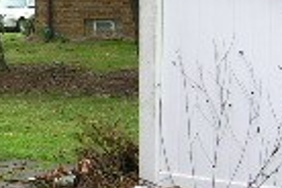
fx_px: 909
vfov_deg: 11.8
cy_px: 98
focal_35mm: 116
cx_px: -178
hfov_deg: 15.8
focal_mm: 6.1
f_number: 3.2
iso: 50
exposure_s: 1/51.4
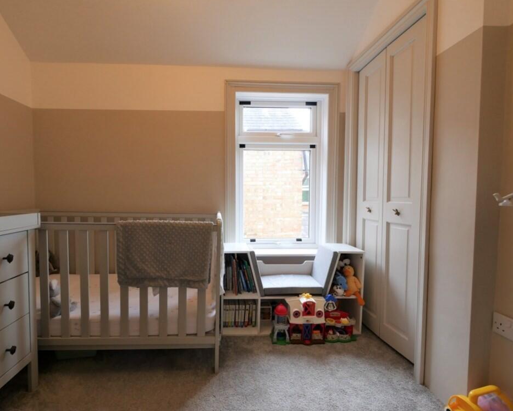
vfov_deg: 84.1
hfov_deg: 96.6
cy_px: 209
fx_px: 228
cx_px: 237
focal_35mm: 15
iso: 320
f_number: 4
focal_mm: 7
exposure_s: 1/60
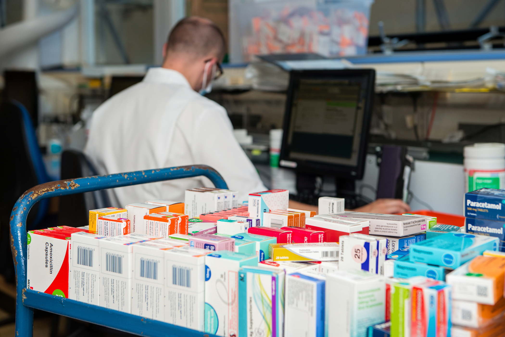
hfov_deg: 35.6
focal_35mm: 56
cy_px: 168
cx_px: 252
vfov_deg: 24.2
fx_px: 786
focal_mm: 56
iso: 250
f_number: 5
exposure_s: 1/200
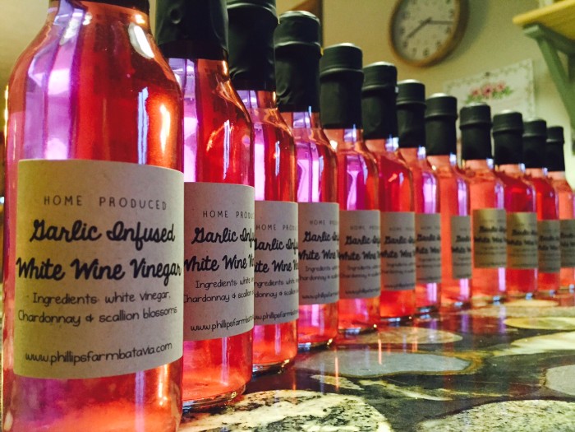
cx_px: 288
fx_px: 482
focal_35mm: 29
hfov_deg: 61.7
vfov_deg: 48.2
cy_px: 216
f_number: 2.2
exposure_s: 1/20
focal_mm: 4.15
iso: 250
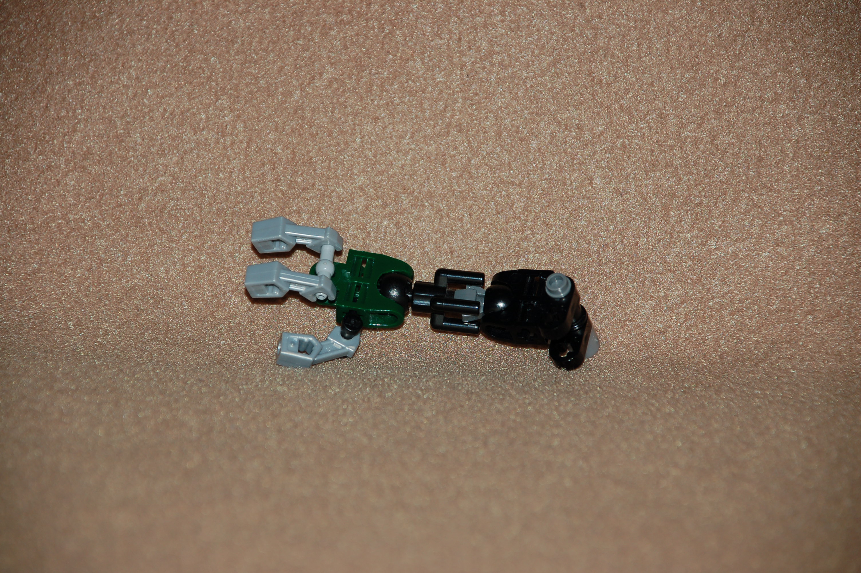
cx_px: 430
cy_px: 286
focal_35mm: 202
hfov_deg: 10.2
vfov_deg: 6.8
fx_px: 4839
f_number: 5.6
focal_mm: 135
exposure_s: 1/125
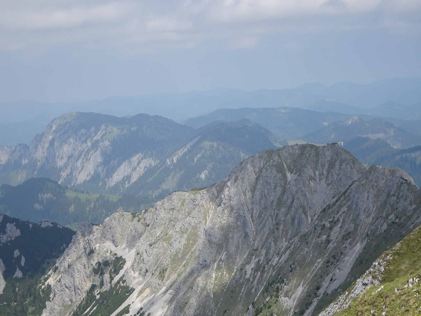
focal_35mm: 75
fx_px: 912
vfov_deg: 19.6
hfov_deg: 26.0
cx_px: 210
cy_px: 158
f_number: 5
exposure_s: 1/500
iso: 80
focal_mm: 12.87
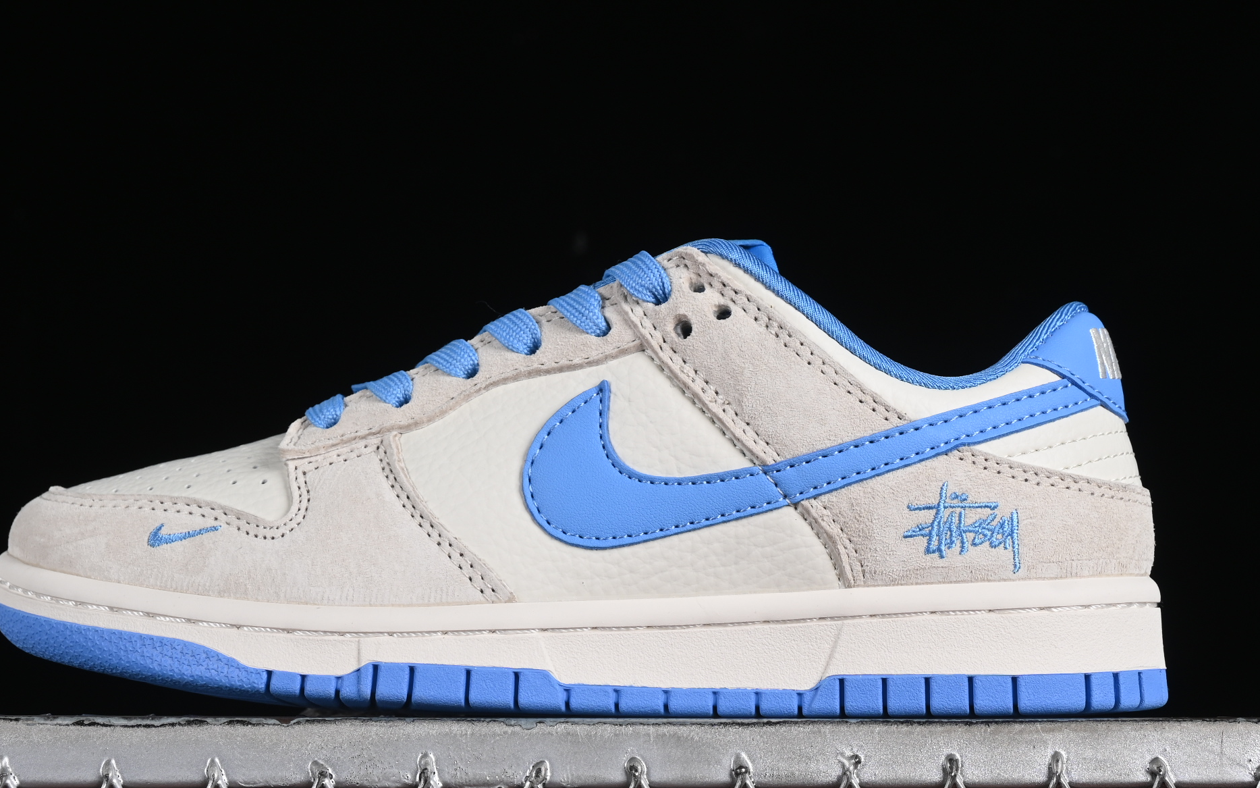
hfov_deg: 18.3
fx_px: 3915
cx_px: 604
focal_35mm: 114
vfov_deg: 11.5
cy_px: 330
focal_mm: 50
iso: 160
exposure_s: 1/80
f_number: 8
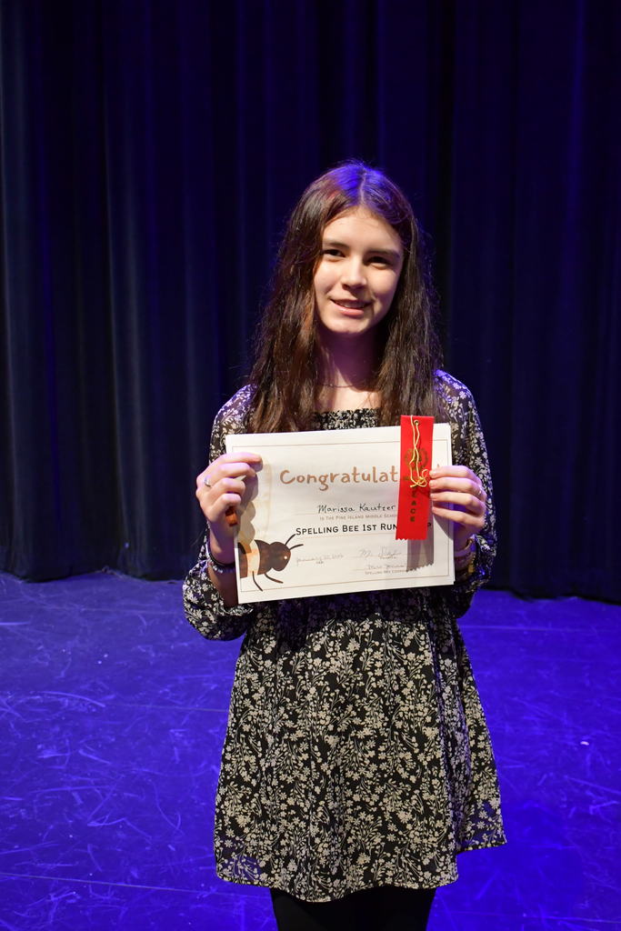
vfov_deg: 48.5
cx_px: 310
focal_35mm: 40
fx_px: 1035
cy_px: 466
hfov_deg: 33.4
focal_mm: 20
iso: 3200
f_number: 3.5
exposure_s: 1/125
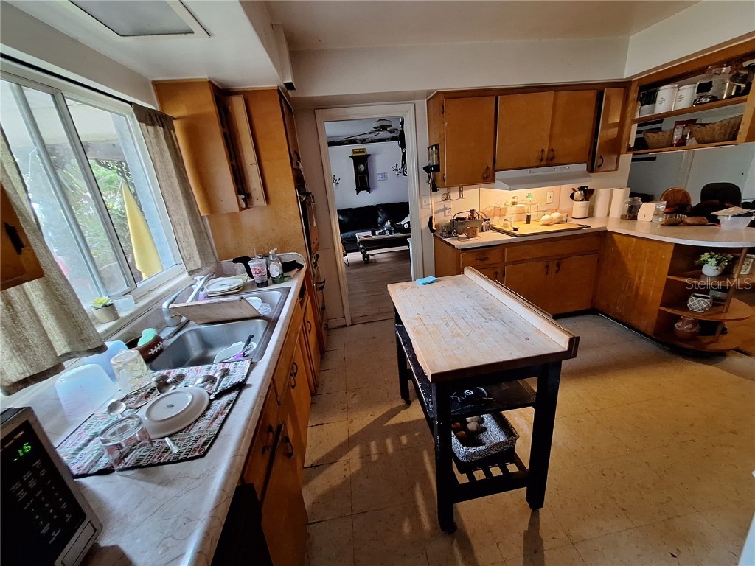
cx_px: 378
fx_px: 284
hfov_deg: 106.2
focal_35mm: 13
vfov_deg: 89.9
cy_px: 283
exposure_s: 1/24
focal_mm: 1.74
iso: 160
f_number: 2.2
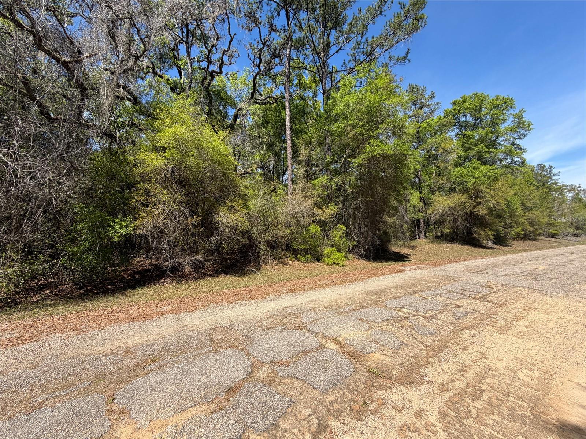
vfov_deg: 85.7
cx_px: 293
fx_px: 237
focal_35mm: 14
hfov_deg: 102.1
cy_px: 220
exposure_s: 1/770
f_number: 2.2
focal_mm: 2.22
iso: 32
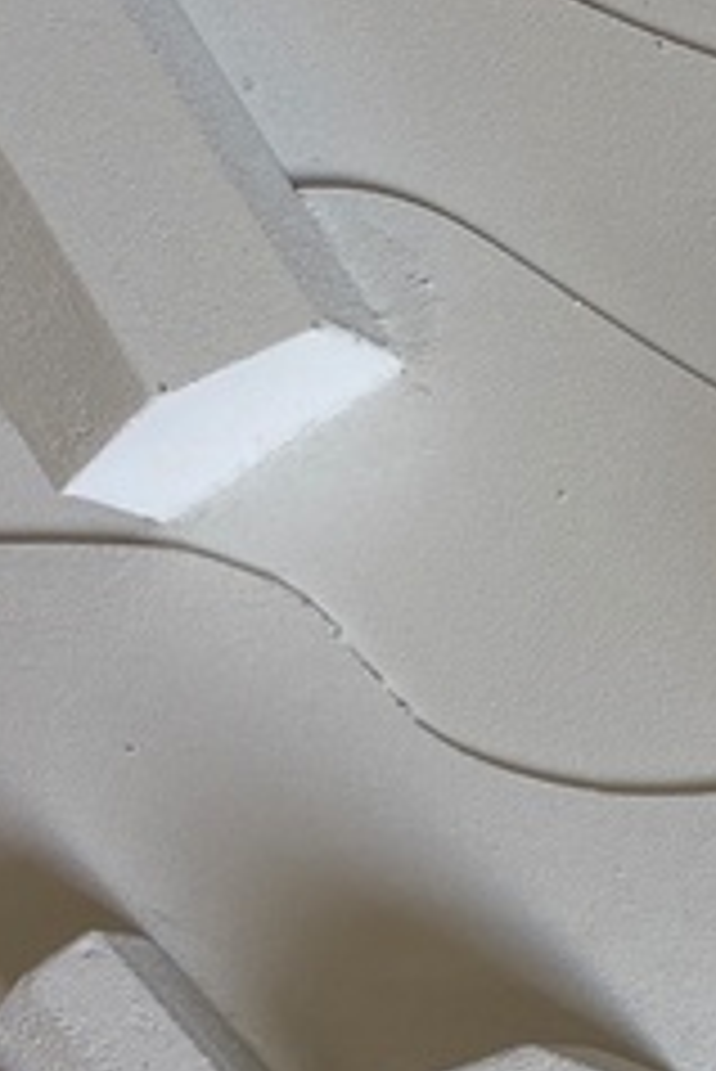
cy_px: 990
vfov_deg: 15.9
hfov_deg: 9.1
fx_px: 3783
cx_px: 2035
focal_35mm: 127
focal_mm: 4.25
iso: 40
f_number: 1.8
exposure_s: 1/122
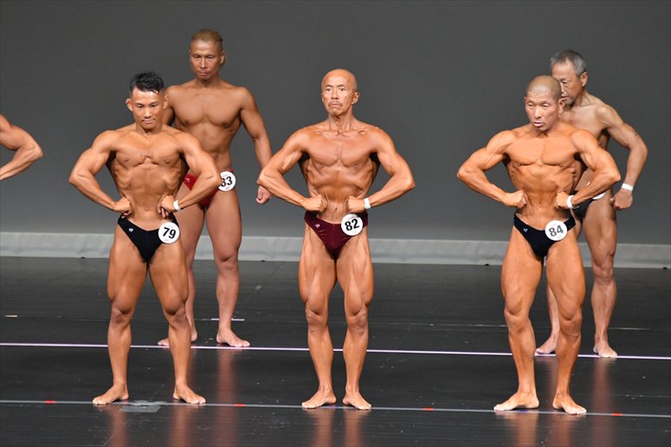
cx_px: 336
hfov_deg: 6.0
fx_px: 6427
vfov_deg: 4.0
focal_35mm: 345
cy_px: 224
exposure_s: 1/400
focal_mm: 230
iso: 5000
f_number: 5.6
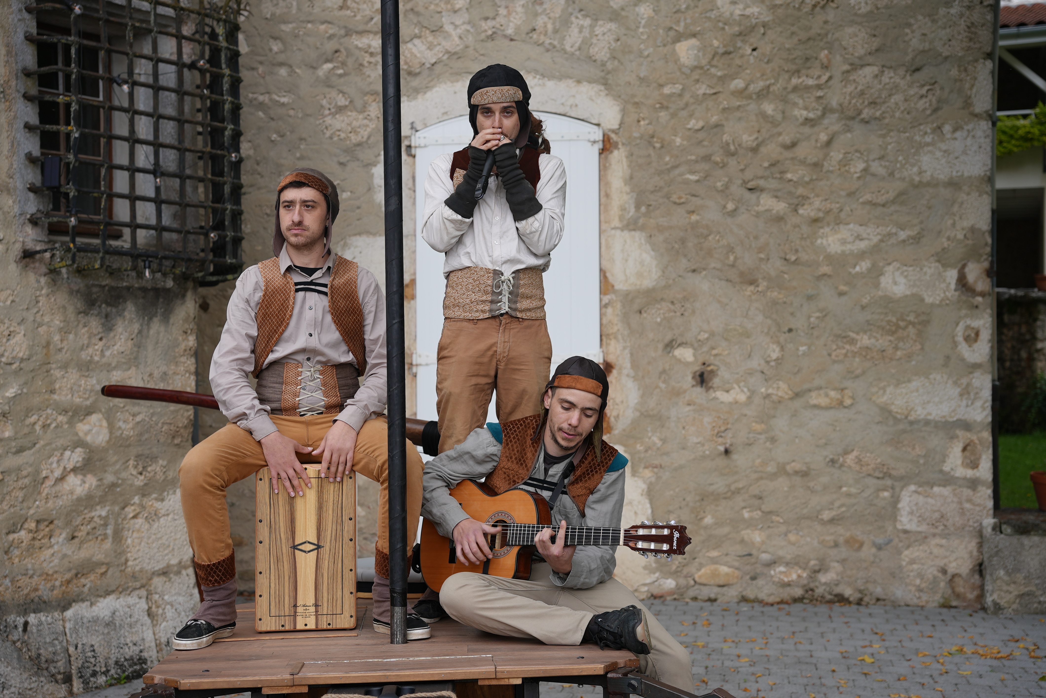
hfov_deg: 38.7
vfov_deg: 26.4
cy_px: 349
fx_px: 1491
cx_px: 523
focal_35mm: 51
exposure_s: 1/160
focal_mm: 51.3
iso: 80
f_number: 4
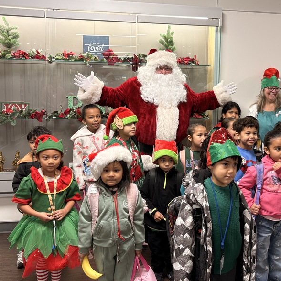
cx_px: 191
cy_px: 114
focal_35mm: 40
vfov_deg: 41.7
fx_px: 367
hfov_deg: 41.2
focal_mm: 5.96
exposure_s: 1/60
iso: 160
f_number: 1.6
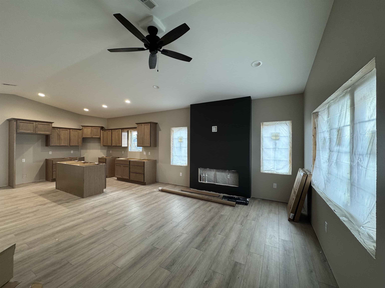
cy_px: 144
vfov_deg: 85.7
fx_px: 156
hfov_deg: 102.1
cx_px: 192
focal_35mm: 14
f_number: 2.2
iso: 200
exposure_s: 1/60
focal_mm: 2.22
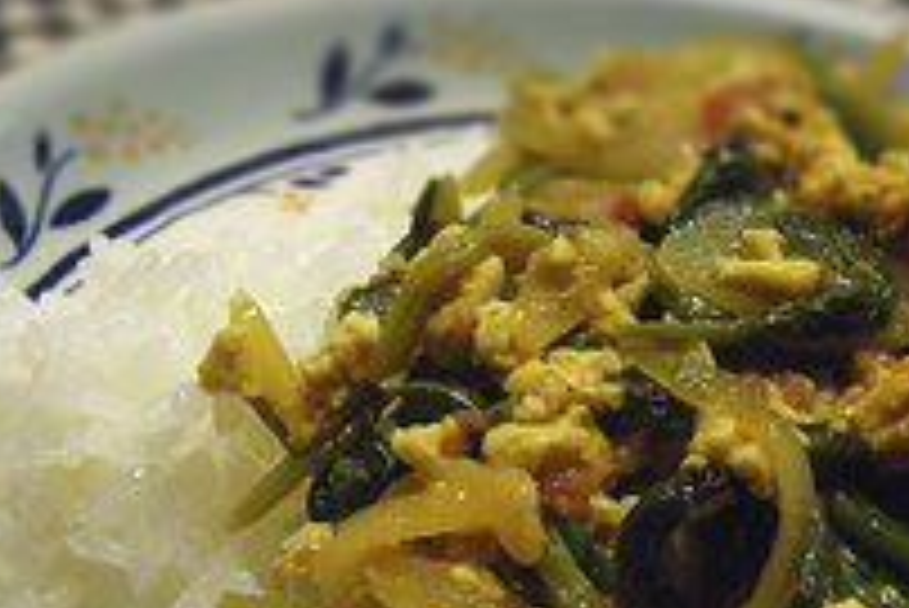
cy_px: 640
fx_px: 1769
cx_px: 464
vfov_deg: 18.8
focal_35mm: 70
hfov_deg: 28.8
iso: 800
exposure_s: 1/25
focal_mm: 6.1
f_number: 3.8
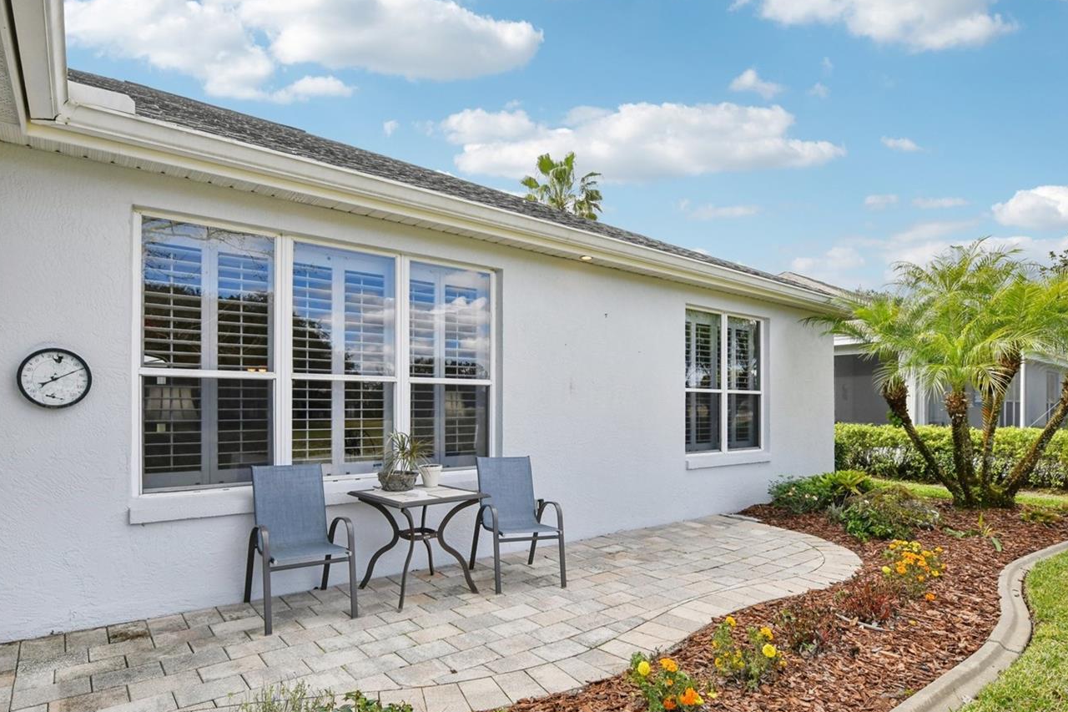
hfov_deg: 83.9
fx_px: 593
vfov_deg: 61.5
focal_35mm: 20
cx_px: 511
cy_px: 422
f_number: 8
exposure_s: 1/500
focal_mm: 16
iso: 400
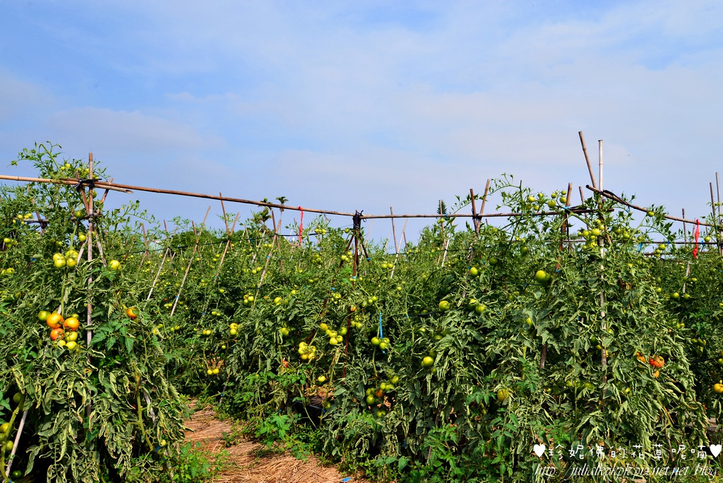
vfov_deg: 45.0
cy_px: 242
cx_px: 362
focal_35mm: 29
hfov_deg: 63.6
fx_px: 583
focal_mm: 29
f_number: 11
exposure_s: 1/125
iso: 100
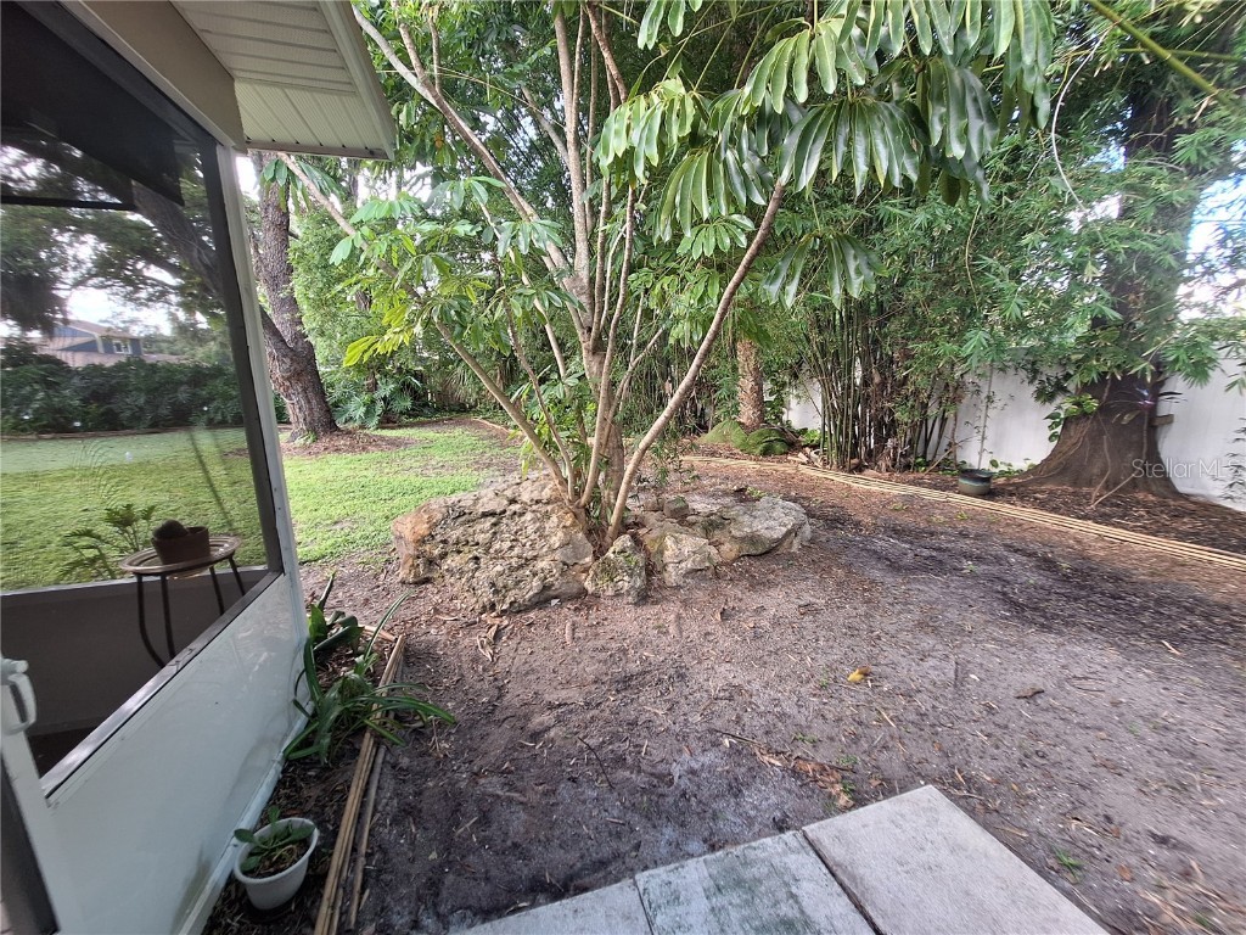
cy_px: 468
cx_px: 623
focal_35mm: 13
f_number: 2.2
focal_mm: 1.74
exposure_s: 1/40
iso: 80
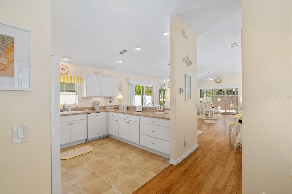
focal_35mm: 16
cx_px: 146
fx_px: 130
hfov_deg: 96.7
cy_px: 97
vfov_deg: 73.7
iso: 320
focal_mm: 16
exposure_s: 1/60
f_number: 8
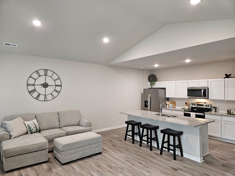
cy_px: 88
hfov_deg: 73.9
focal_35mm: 23
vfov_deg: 58.9
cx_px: 118
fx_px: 156
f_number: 1.8
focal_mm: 5.4
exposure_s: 1/120
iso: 500
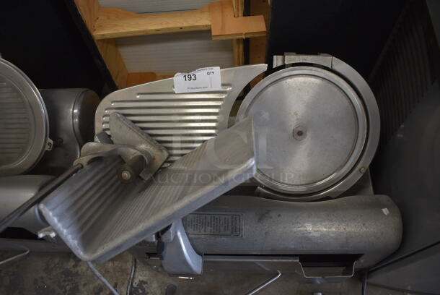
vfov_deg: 48.0
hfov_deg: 67.3
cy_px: 148
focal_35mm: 27
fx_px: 330
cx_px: 220
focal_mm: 18
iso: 800
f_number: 3.5
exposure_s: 1/125
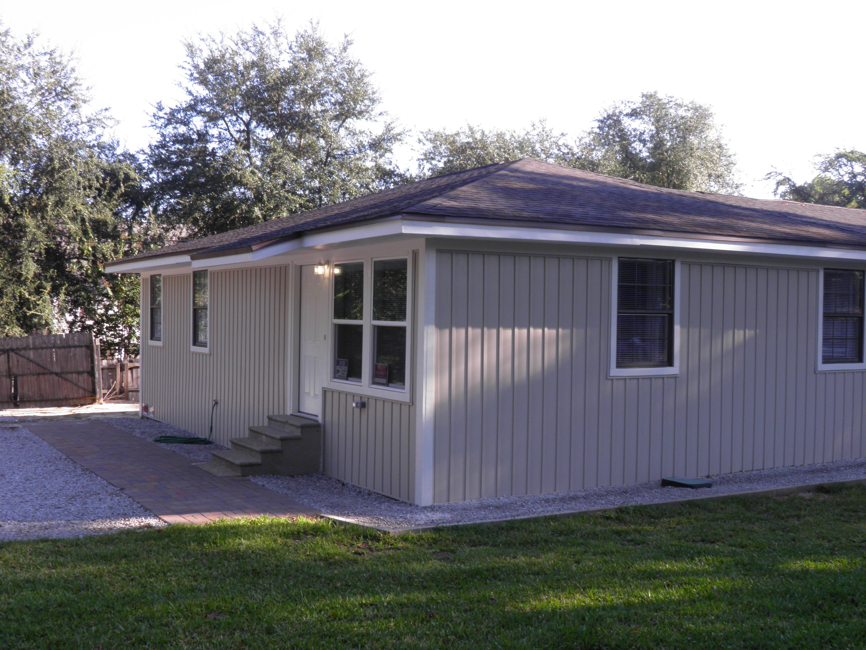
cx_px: 433
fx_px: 976
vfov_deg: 36.8
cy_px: 325
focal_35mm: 39
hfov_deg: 47.9
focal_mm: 7.1
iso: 50
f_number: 5.1
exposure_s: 1/60
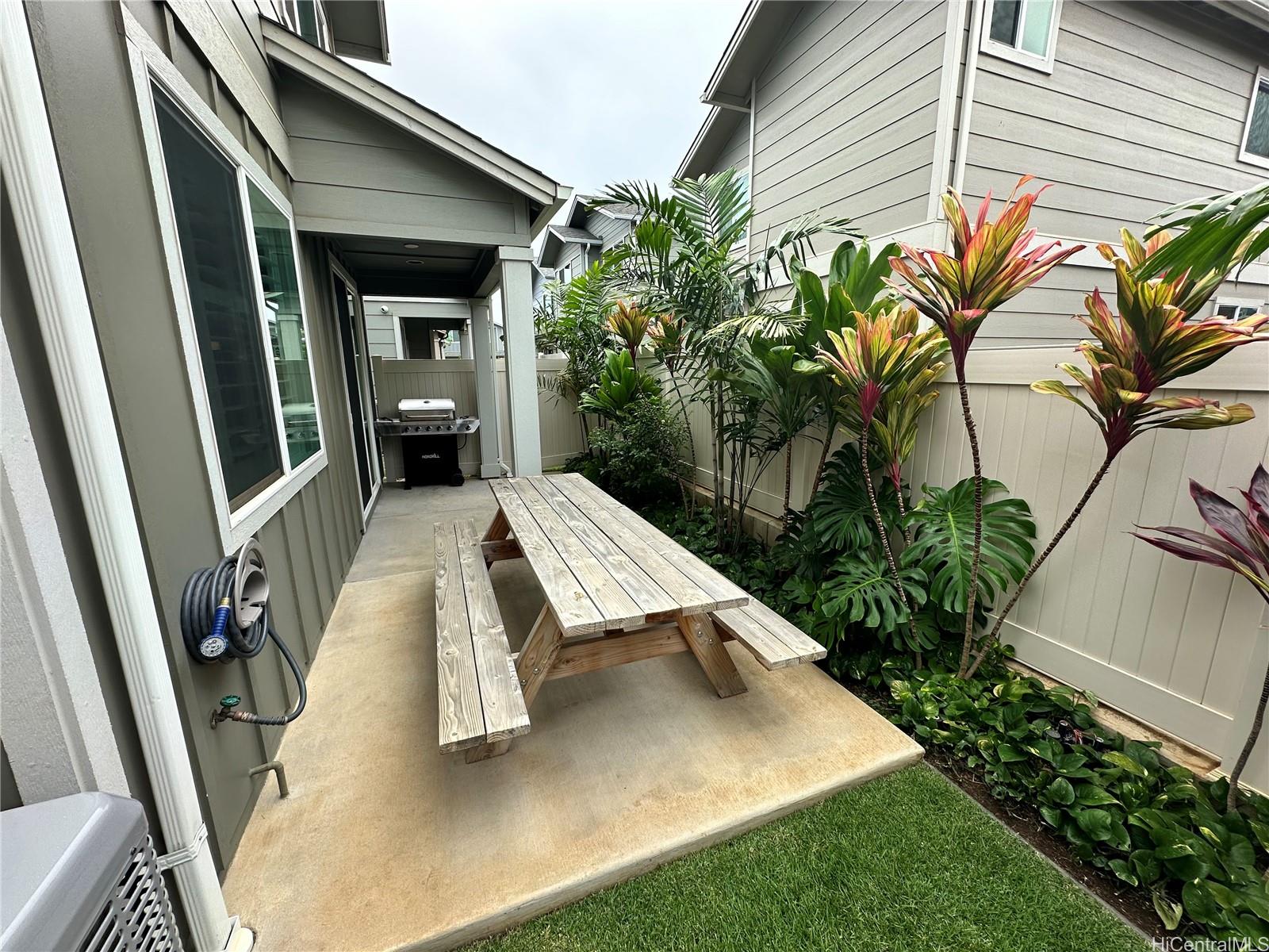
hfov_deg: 102.1
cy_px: 476
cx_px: 634
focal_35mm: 14
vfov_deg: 85.7
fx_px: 513
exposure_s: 1/498
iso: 40
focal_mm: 2.22
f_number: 2.2
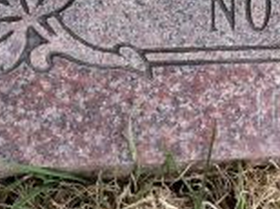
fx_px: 1074
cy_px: -64
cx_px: 347
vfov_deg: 10.9
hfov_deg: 14.3
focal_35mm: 133
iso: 80
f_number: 2.8
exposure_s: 1/887
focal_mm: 3.85
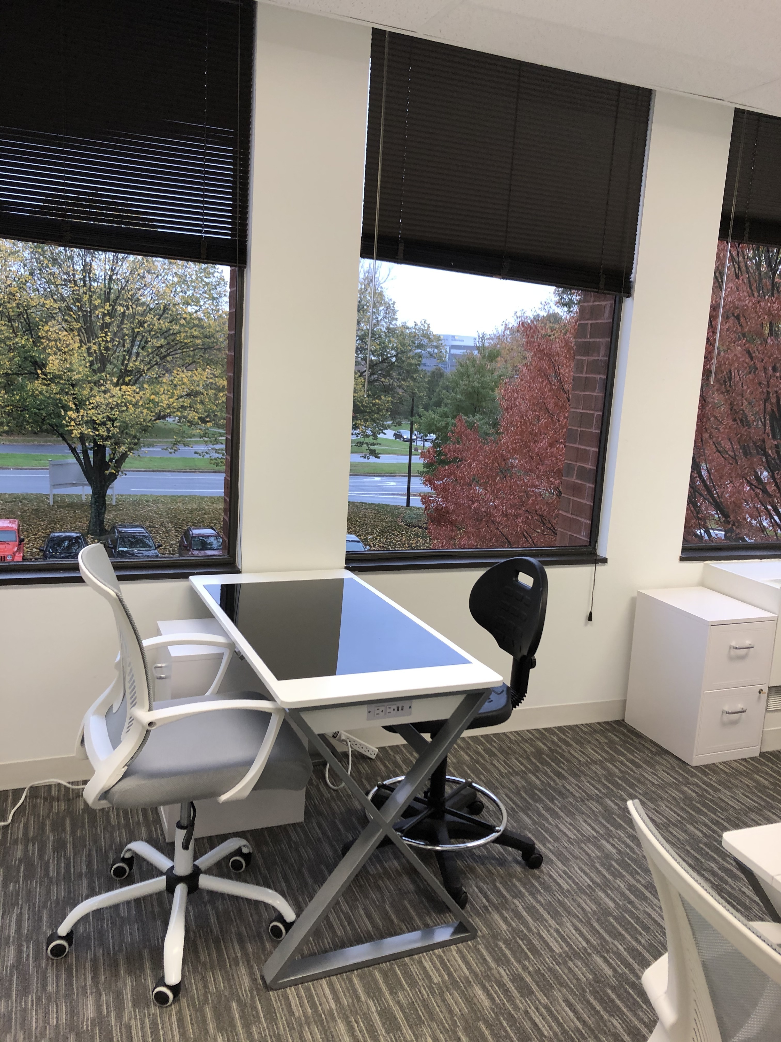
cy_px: 521
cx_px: 390
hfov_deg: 49.7
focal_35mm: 28
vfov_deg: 63.4
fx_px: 842
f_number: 1.8
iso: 25
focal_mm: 3.99
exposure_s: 1/30
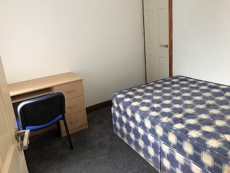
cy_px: 84
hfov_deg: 61.6
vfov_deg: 48.3
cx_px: 113
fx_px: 193
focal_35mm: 29
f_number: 1.8
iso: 40
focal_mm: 3.99
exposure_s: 1/17
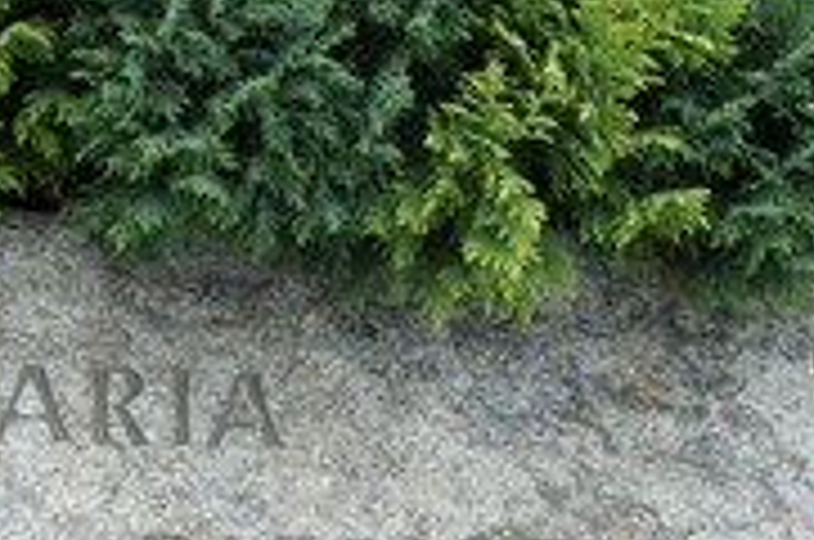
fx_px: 2150
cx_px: 328
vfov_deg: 14.2
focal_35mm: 95
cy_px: 495
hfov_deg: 21.4
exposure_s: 1/125
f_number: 7.1
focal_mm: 25
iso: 200
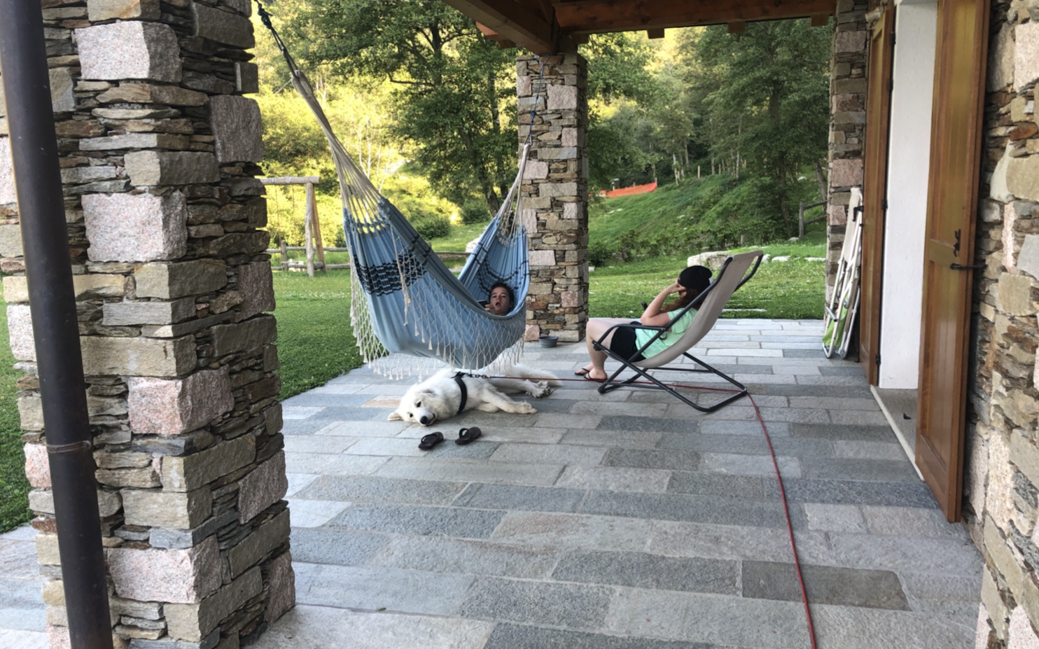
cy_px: 337
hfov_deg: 62.9
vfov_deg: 41.8
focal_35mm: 30
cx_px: 523
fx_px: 849
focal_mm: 3.99
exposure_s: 1/120
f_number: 1.8
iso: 32
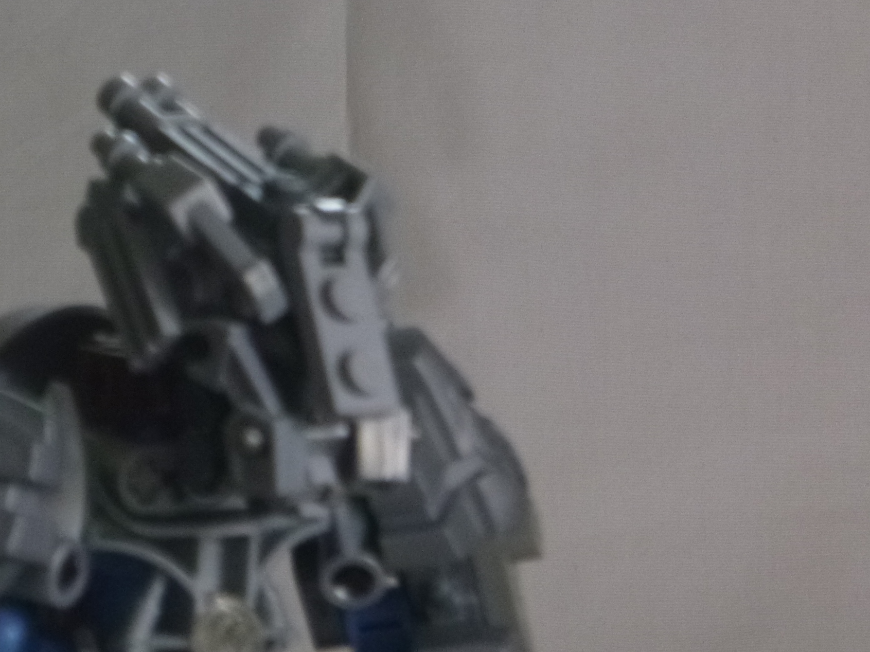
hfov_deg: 12.0
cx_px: 240
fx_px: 4147
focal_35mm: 165
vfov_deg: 9.0
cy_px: 320
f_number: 5.7
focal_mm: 18
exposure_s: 1/8
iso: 400
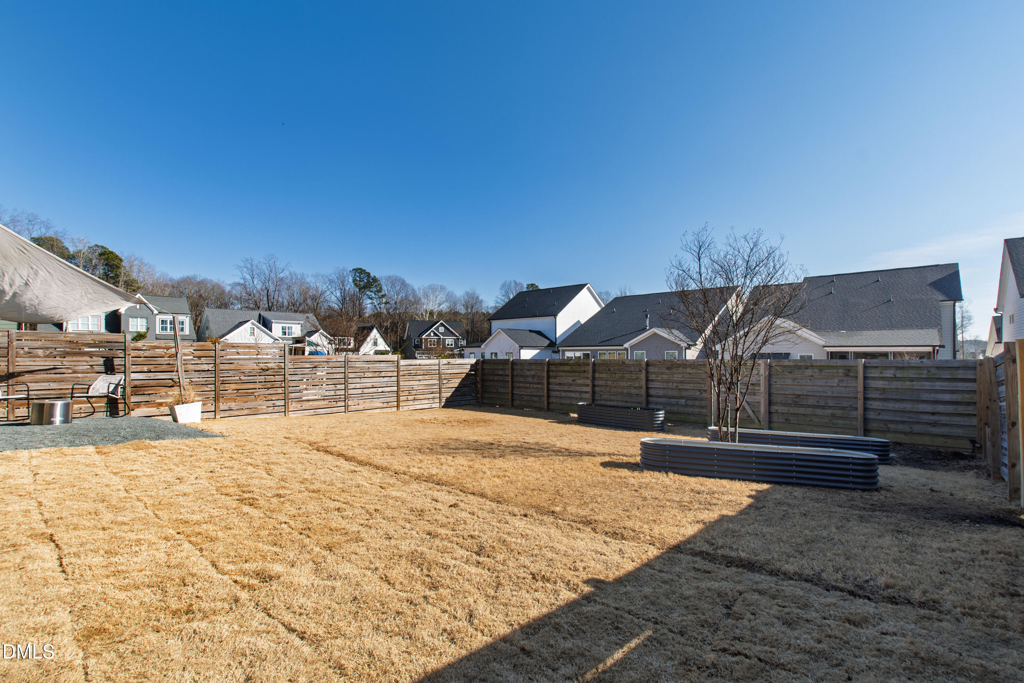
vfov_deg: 77.3
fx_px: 427
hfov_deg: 100.4
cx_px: 512
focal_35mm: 15
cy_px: 342
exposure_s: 1/250
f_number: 8
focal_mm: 10
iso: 100
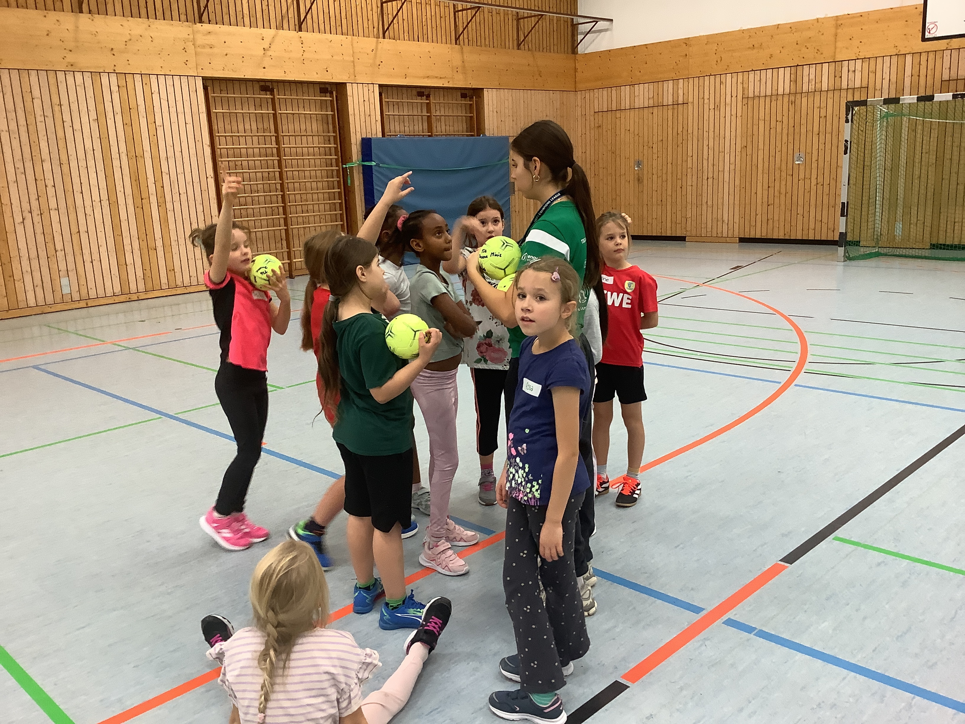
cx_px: 482
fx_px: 864
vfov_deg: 45.4
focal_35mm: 31
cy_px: 362
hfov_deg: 58.4
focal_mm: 3.3
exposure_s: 1/50
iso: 160
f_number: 2.4
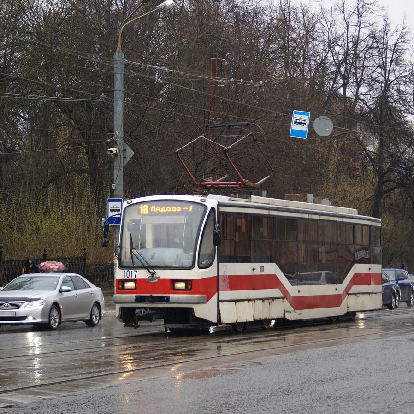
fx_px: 1556
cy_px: 207
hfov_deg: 15.2
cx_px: 227
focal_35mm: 115
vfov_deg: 15.2
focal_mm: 60
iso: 100
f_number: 4
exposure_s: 1/100
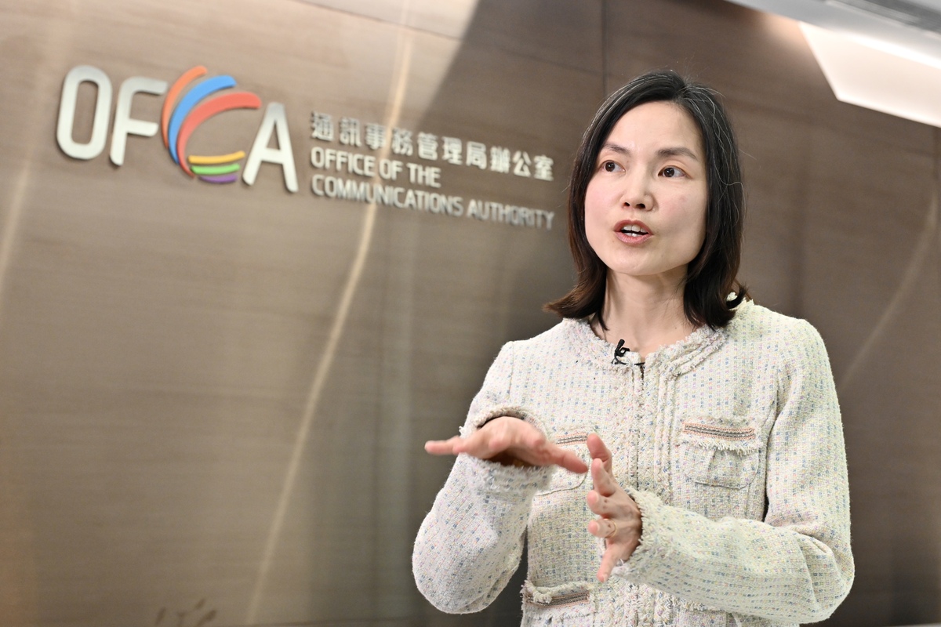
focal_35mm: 57
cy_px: 314
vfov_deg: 23.8
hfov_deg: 35.1
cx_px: 470
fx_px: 1490
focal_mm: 57
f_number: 5
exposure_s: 1/125
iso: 2000
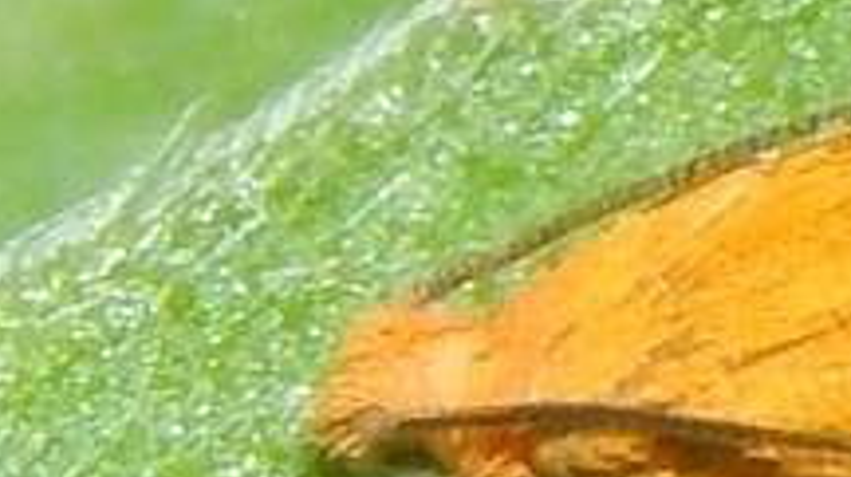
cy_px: 351
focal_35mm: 573
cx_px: 977
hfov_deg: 3.8
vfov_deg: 2.1
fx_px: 12917
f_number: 9.8
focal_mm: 25.3
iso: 125
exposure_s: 1/80
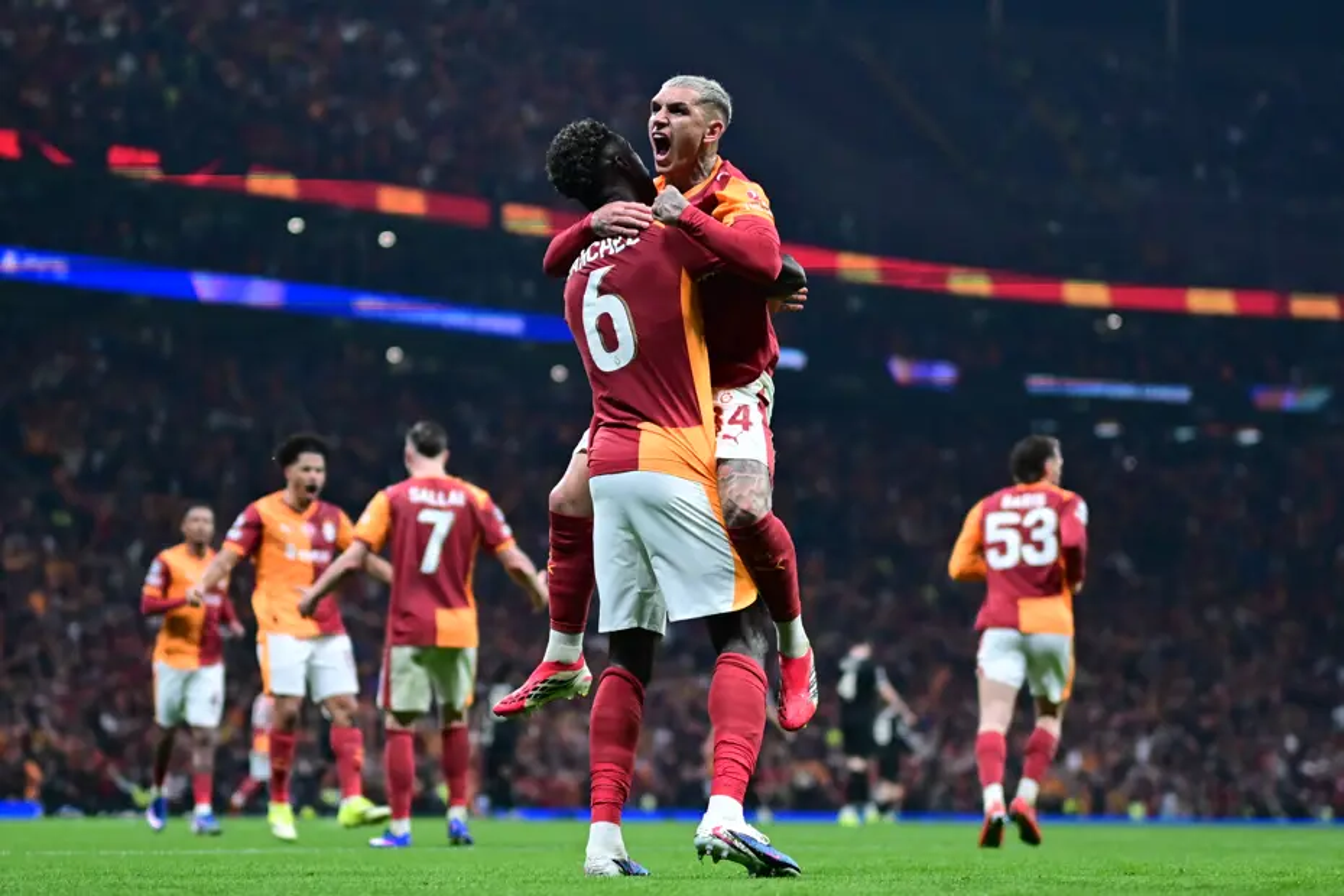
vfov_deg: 18.2
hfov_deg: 27.0
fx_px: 2800
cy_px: 448
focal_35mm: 75
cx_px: 672
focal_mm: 50
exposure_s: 1/6400
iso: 1600
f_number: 1.2
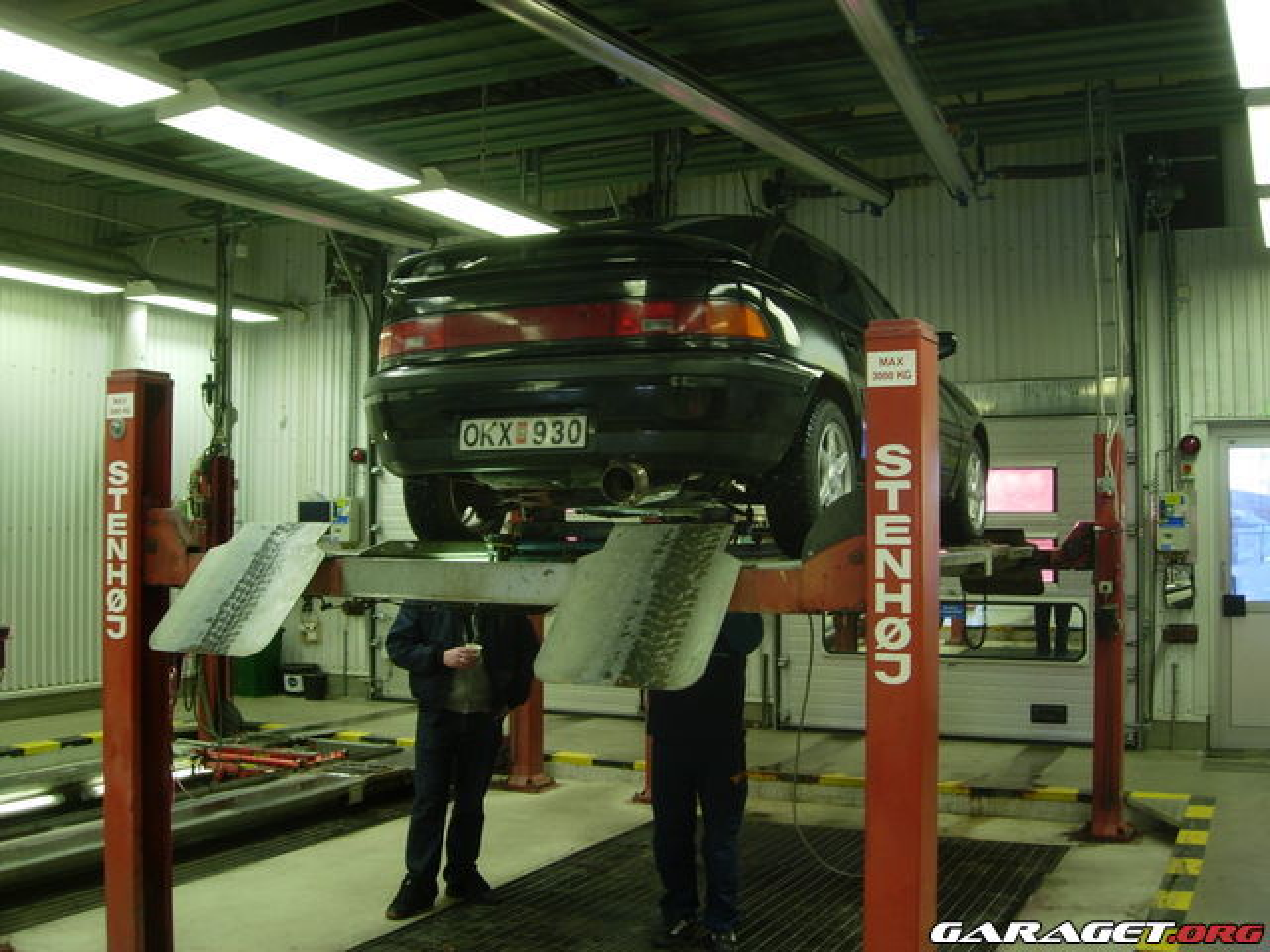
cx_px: 635
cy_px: 476
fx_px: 1394
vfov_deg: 37.7
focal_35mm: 38
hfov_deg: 49.0
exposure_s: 1/23.2
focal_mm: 7.8
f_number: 2.8
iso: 79
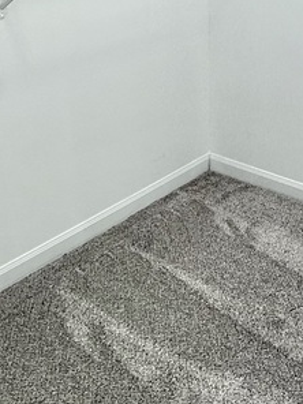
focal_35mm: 51
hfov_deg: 26.1
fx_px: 595
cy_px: -83
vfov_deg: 31.3
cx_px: 344
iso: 50
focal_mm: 2.22
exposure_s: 1/180
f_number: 2.2
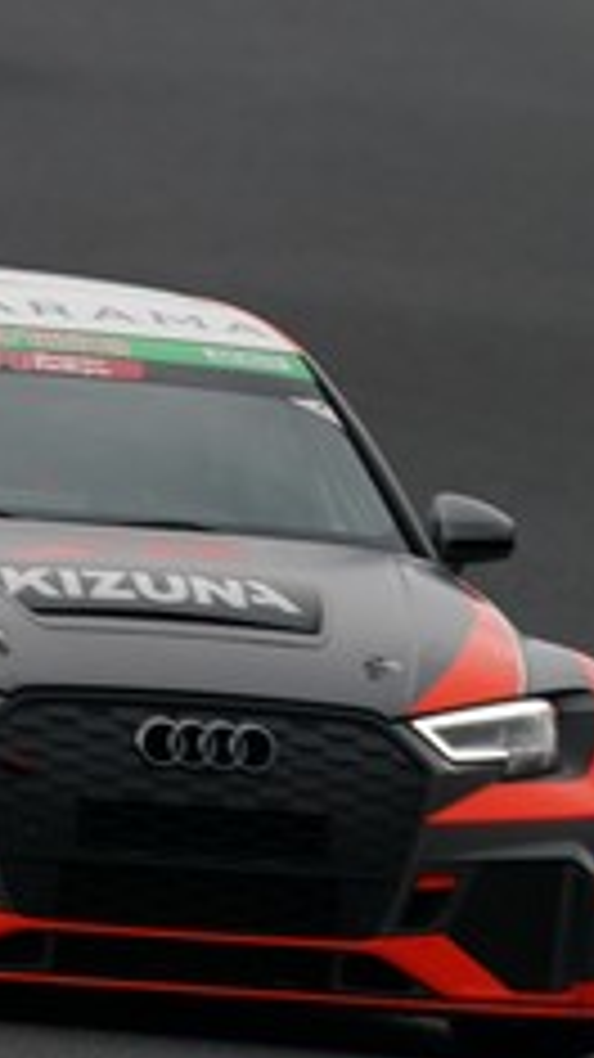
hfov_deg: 0.7
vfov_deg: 1.2
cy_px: 270
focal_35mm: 1831
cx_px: -50
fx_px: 51325
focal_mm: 571
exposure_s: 1/500
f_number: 6.3
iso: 250
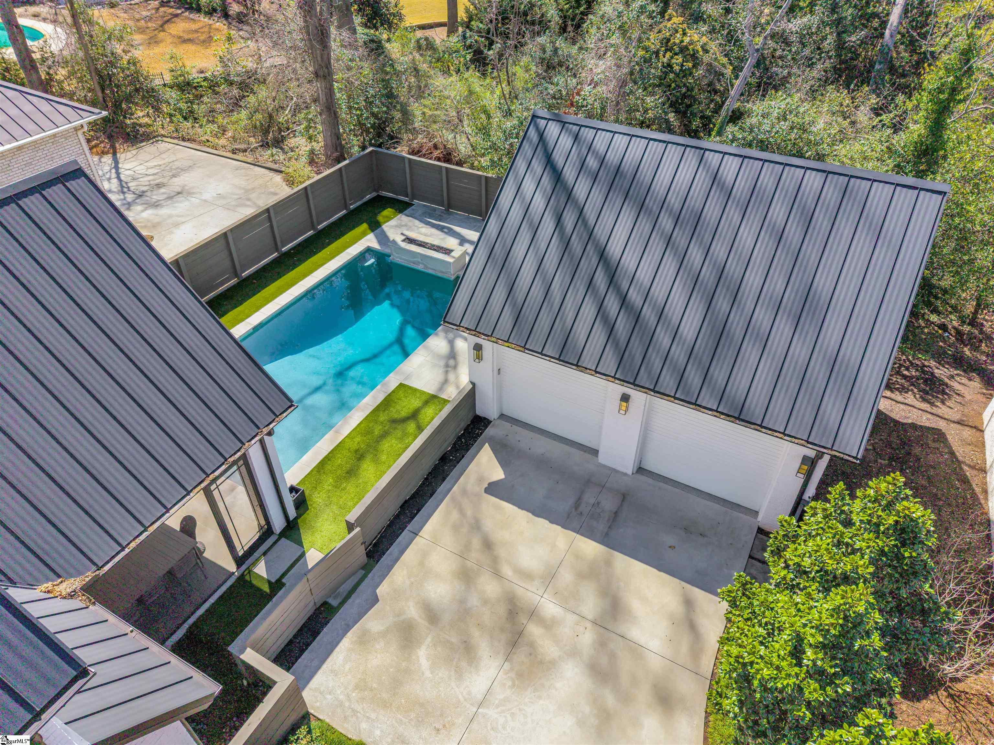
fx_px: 689
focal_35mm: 24
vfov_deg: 56.8
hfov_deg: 71.6
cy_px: 372
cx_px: 497
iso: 300
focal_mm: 8.67
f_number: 1.8
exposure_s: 1/5000
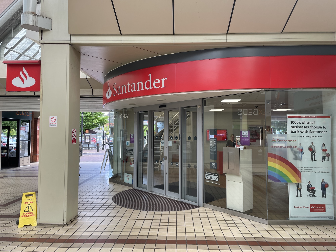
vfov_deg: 53.1
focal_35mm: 26
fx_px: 252
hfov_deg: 67.3
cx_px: 168
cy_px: 126
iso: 40
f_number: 1.6
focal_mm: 4.2
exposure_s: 1/121
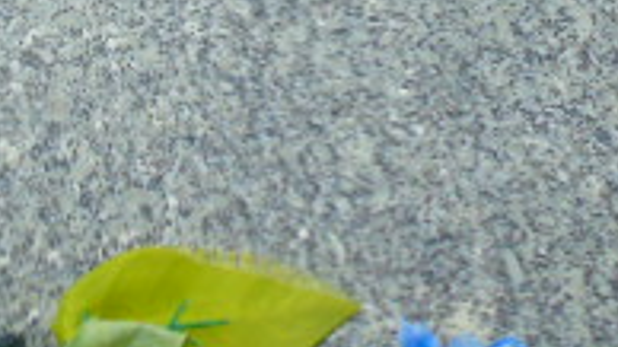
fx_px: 2359
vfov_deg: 8.3
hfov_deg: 14.8
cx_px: 76
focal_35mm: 144
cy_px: -108
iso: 80
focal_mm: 7.1
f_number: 3.9
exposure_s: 1/250
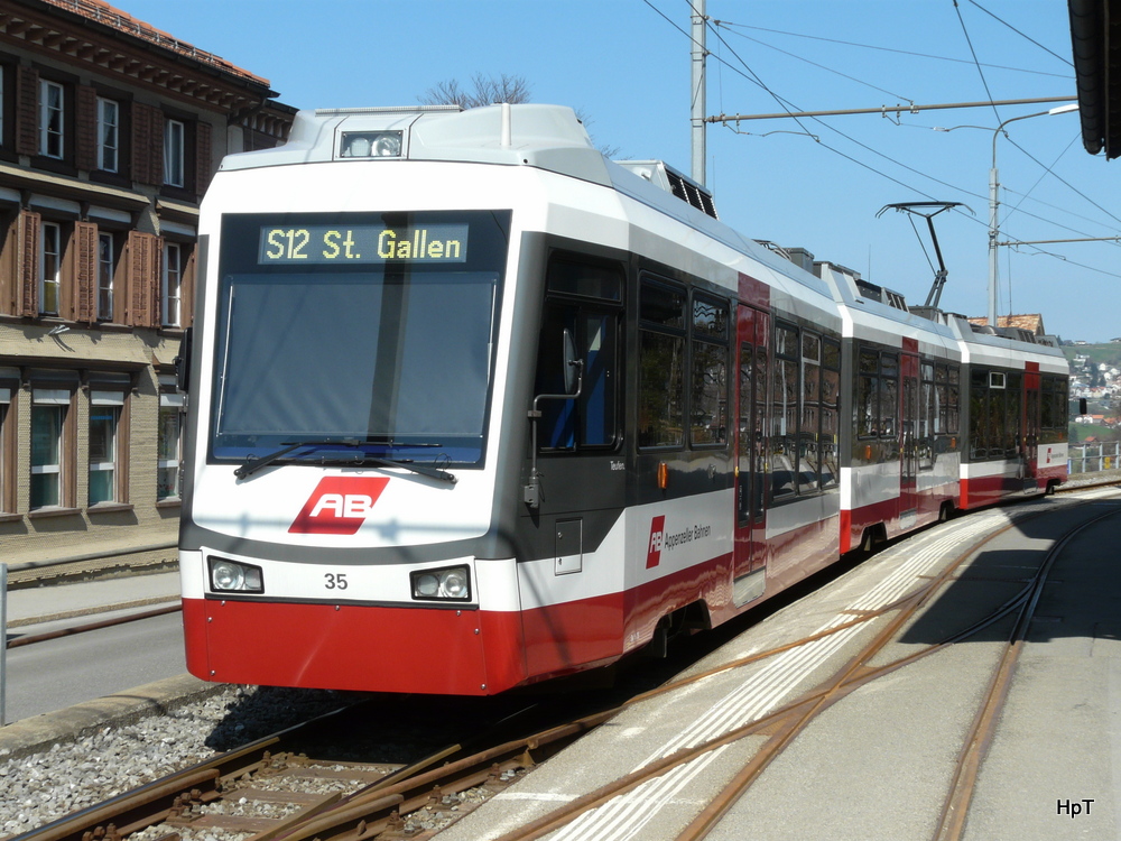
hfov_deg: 32.7
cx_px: 560
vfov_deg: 24.8
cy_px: 420
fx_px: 1911
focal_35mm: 59
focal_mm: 9.8
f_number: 5.6
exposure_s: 1/400
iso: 100
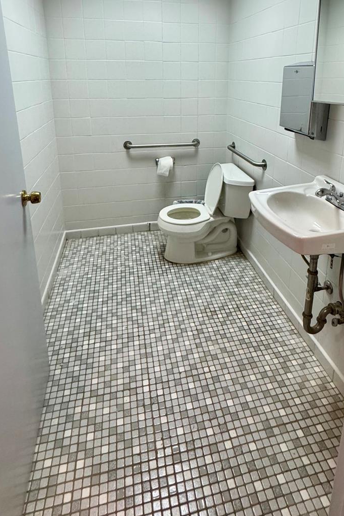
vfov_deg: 75.0
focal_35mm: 22
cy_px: 154
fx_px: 315
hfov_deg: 57.1
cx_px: 193
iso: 320
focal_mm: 2.22
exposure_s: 1/120
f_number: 2.2
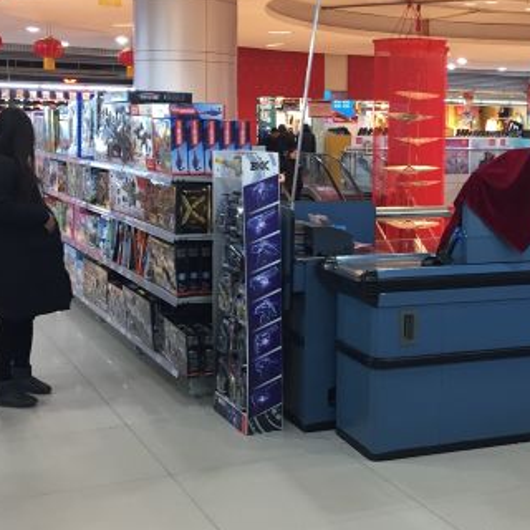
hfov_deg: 30.1
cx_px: 398
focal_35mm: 56
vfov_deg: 30.5
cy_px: 214
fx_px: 970
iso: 100
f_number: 2.2
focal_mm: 4.15
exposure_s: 1/33
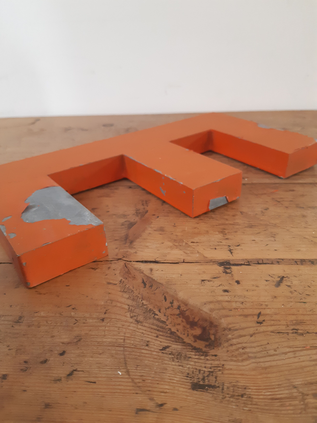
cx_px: 158
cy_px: 212
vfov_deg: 67.3
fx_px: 317
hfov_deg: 53.1
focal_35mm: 26
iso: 200
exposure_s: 1/33
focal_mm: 3.93
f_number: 1.7
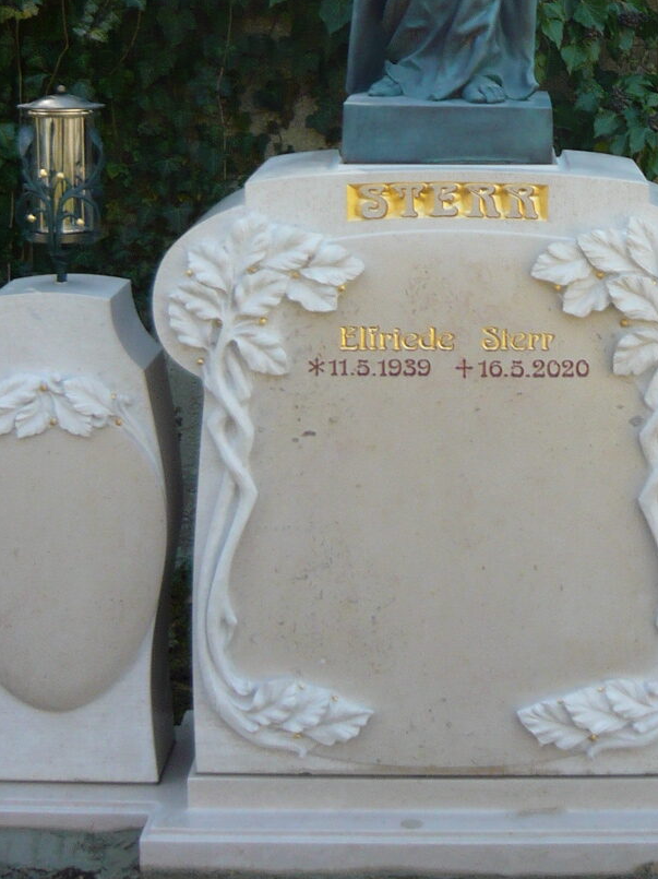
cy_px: 14
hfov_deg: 17.5
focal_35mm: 84
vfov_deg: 22.5
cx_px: 469
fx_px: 2131
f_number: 2.8
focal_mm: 5.5
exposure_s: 1/160
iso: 100
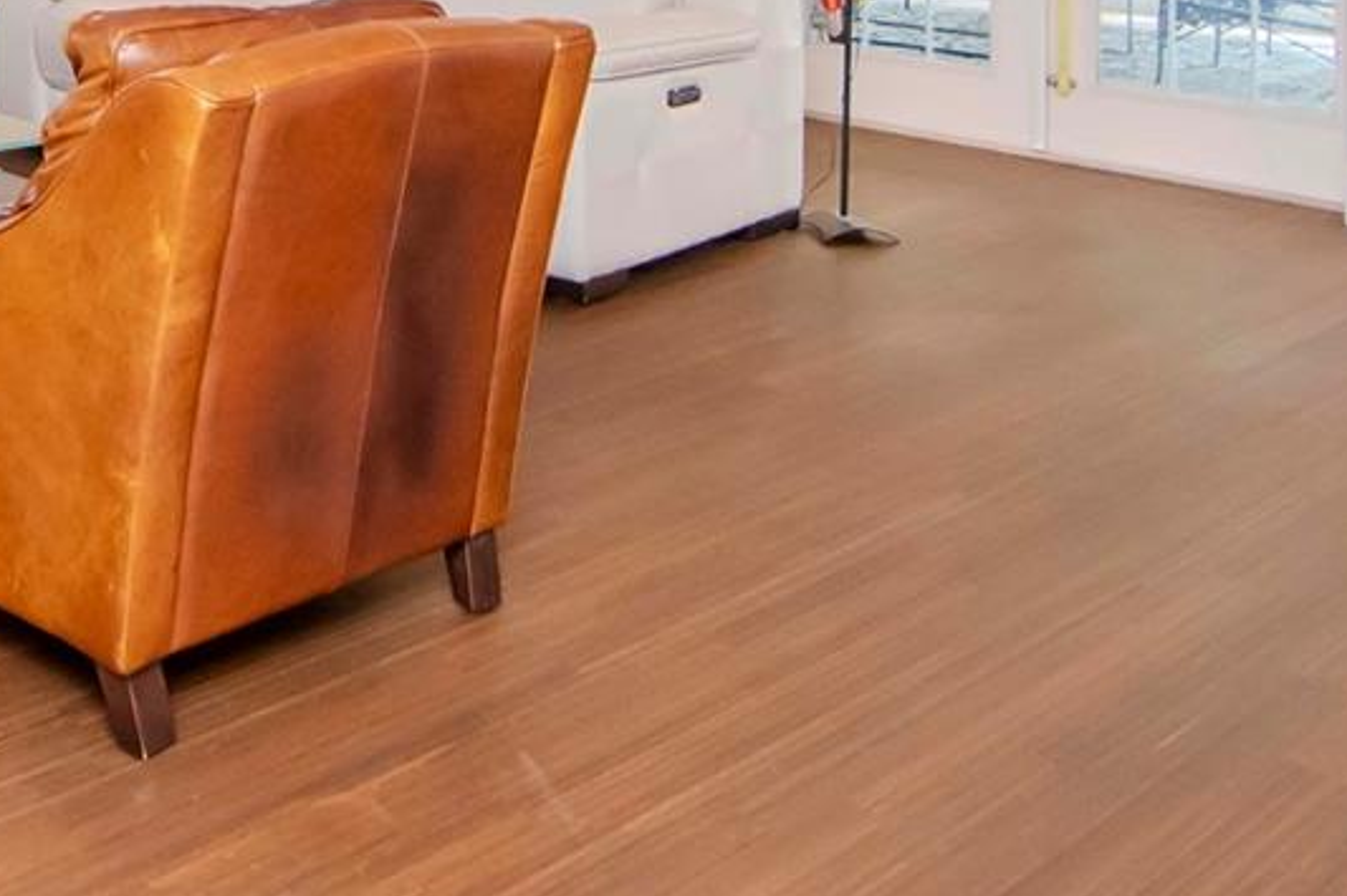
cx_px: 210
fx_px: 1851
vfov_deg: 23.5
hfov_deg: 38.0
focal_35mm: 50
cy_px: -323
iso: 1600
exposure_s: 1/125
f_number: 4
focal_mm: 11
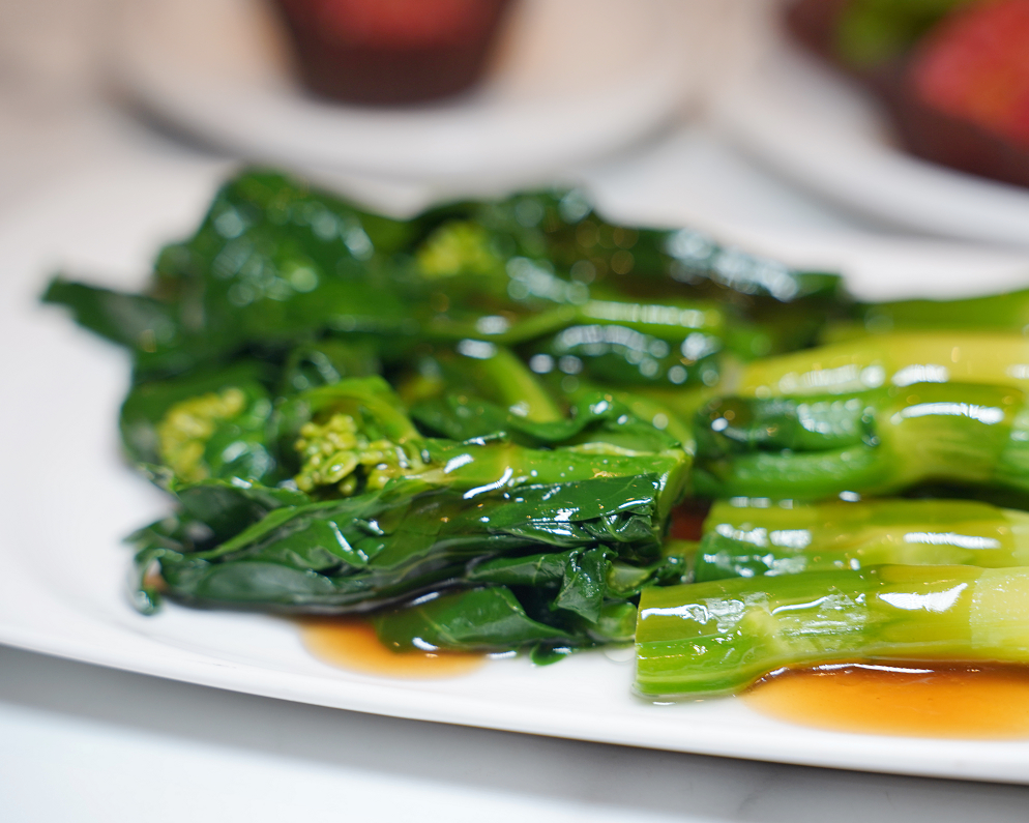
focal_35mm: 85
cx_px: 605
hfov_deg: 22.5
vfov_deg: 18.1
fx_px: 2588
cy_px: 411
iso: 320
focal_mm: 75
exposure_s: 1/80
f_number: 4
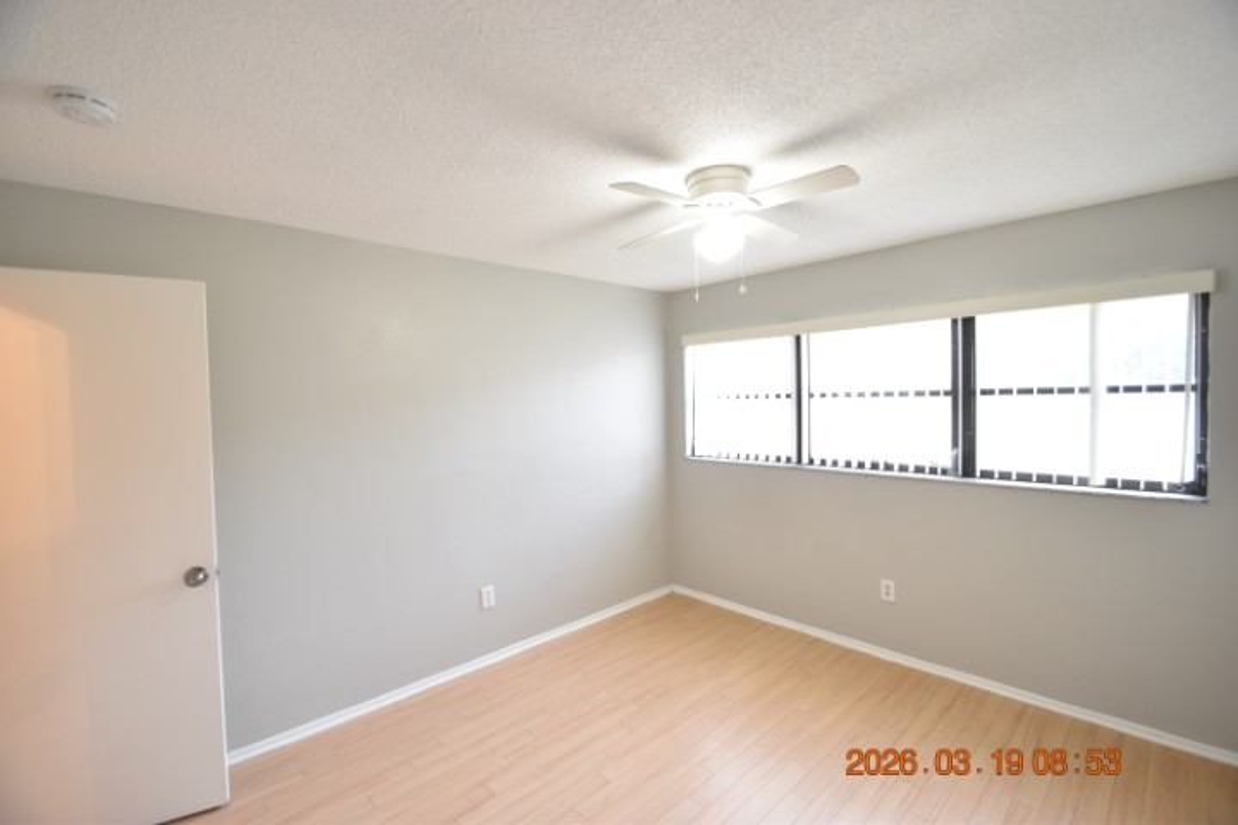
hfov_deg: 100.4
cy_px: 412
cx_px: 619
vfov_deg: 77.3
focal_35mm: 15
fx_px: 516
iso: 800
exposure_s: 1/30
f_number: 3.5
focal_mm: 10
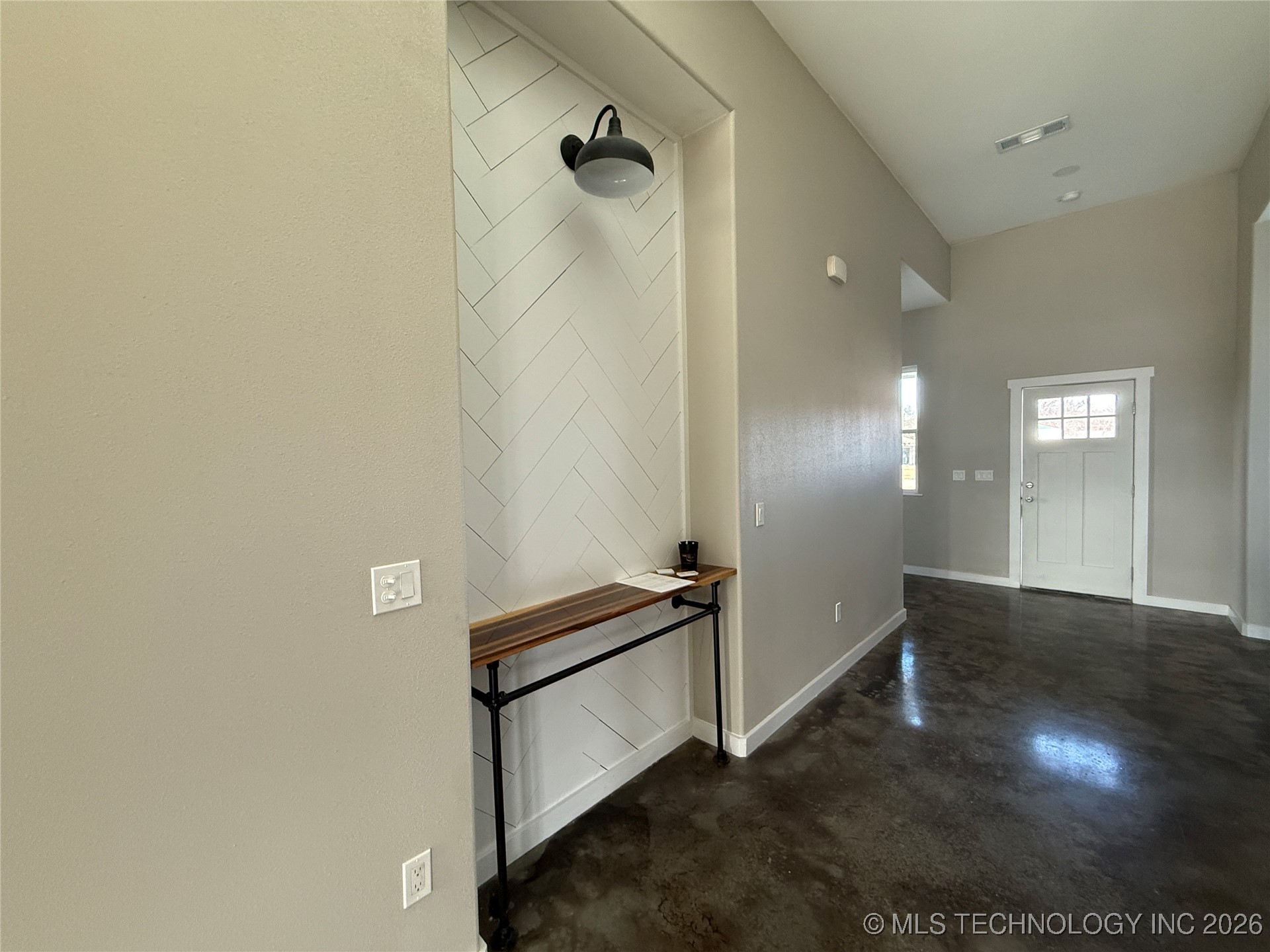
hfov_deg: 102.1
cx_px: 635
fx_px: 514
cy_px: 476
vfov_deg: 85.7
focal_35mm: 14
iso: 320
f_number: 2.2
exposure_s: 1/91
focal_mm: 2.22
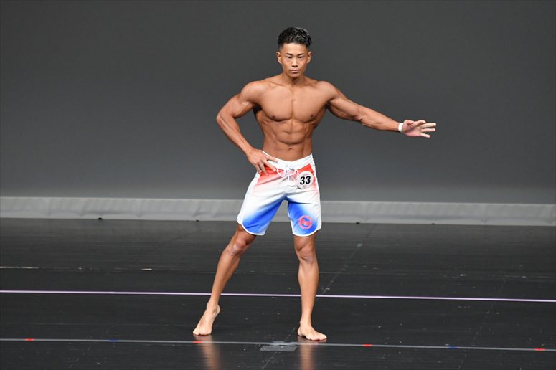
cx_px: 278
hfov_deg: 6.0
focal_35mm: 345
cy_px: 185
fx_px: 5326
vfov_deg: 4.0
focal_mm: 230
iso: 4000
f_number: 5.6
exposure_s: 1/400
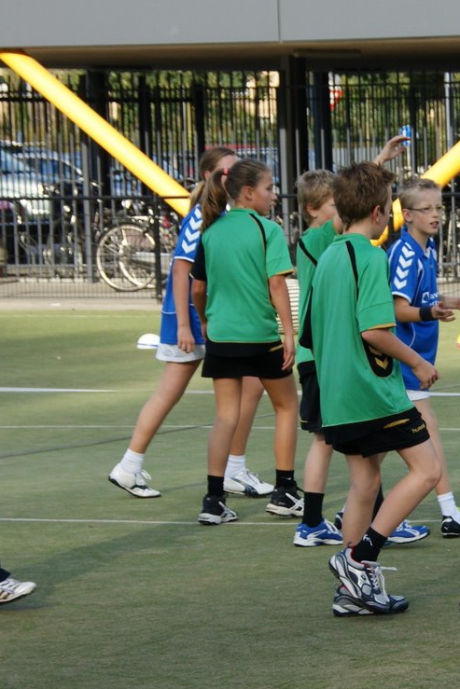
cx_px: 496
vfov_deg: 14.1
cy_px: 357
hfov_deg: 9.3
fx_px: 2797
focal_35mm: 146
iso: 200
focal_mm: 60
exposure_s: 1/400
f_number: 6.3
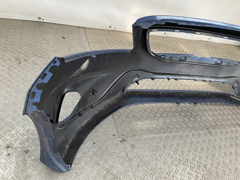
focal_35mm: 29
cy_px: 90
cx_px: 120
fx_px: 201
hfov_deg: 61.7
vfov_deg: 48.2
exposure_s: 1/120
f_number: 1.8
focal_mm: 3
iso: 20
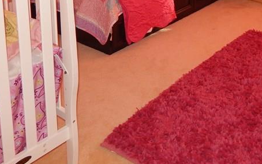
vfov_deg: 21.5
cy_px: -43
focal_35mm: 55
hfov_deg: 35.5
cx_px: 215
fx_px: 393
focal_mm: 4
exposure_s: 1/40
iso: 125
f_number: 3
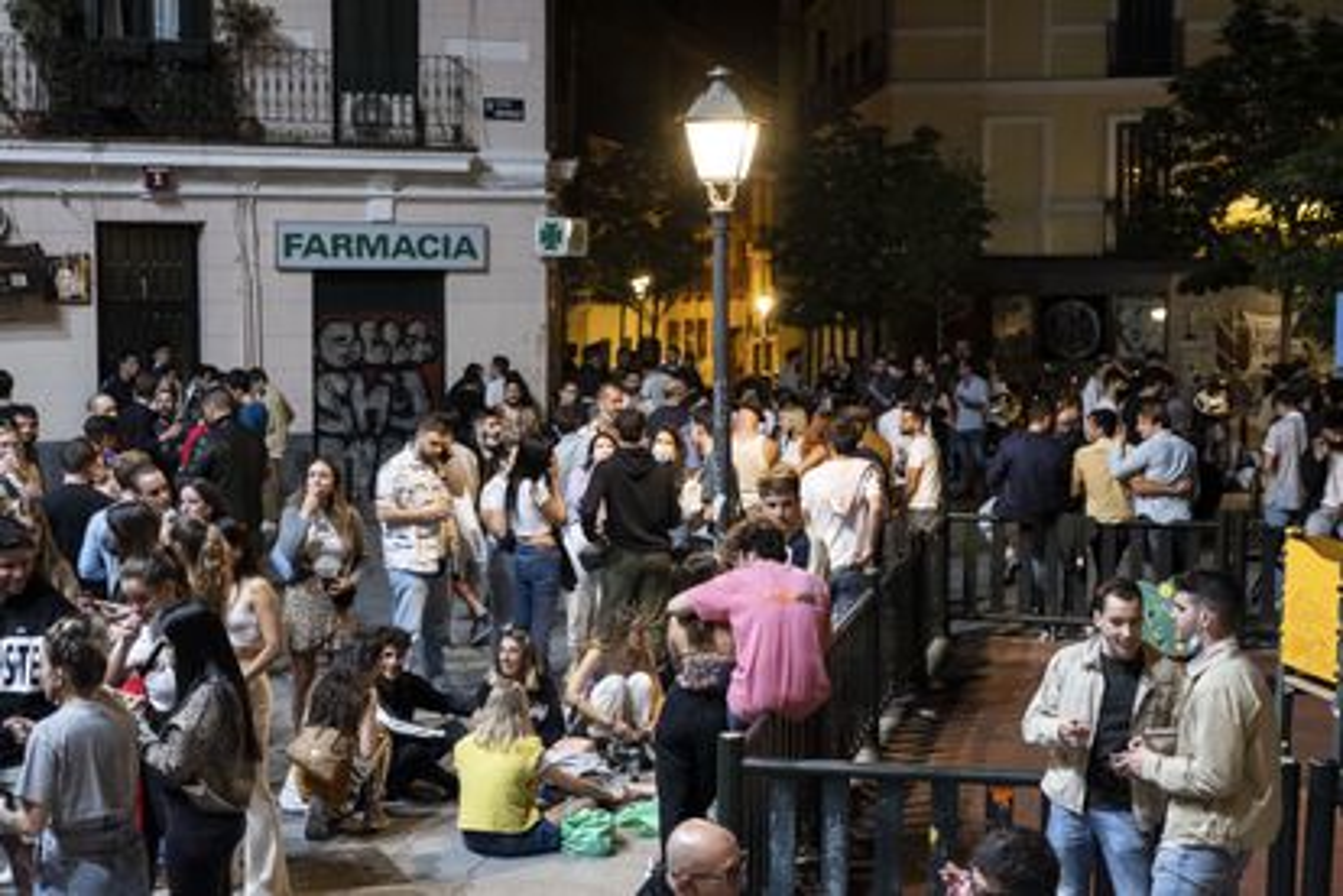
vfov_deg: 24.2
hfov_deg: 35.6
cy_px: 448
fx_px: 2089
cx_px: 672
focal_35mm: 56
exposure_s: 1/80
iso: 2500
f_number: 2.8
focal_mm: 37.6
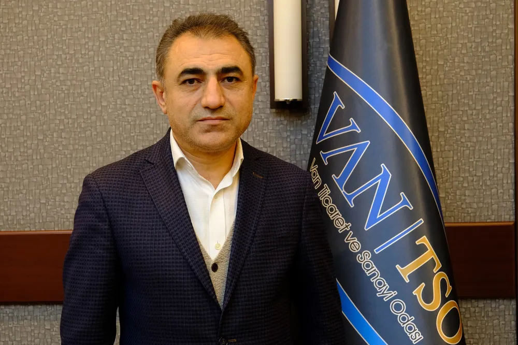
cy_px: 172
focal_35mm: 49
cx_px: 259
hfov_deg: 40.4
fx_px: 705
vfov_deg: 27.5
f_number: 4
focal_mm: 32.5
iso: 2500
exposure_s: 1/60
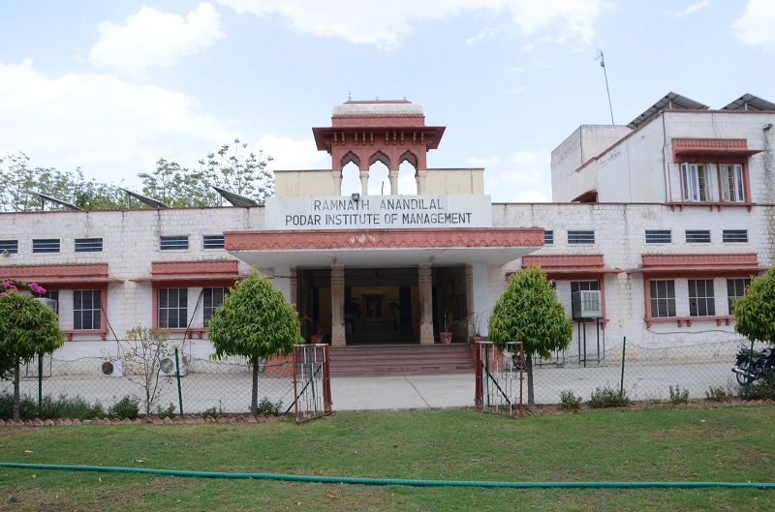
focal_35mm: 52
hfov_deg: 37.9
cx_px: 388
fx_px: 1127
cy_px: 256
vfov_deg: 25.6
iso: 250
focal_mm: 35
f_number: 11
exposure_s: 1/125
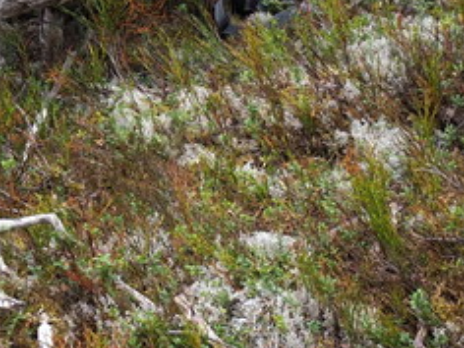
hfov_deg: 10.4
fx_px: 2507
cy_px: -269
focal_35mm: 187
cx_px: -126
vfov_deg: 7.7
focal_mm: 23
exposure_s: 1/80
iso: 200
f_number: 8
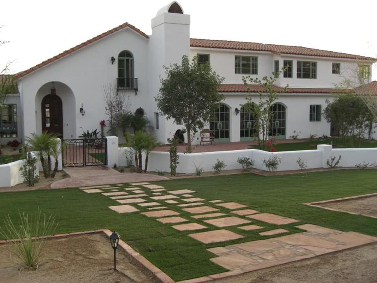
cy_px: 142
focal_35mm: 38
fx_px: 414
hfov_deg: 49.0
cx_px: 188
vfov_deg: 37.7
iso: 80
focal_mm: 7.9
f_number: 2.8
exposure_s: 1/160
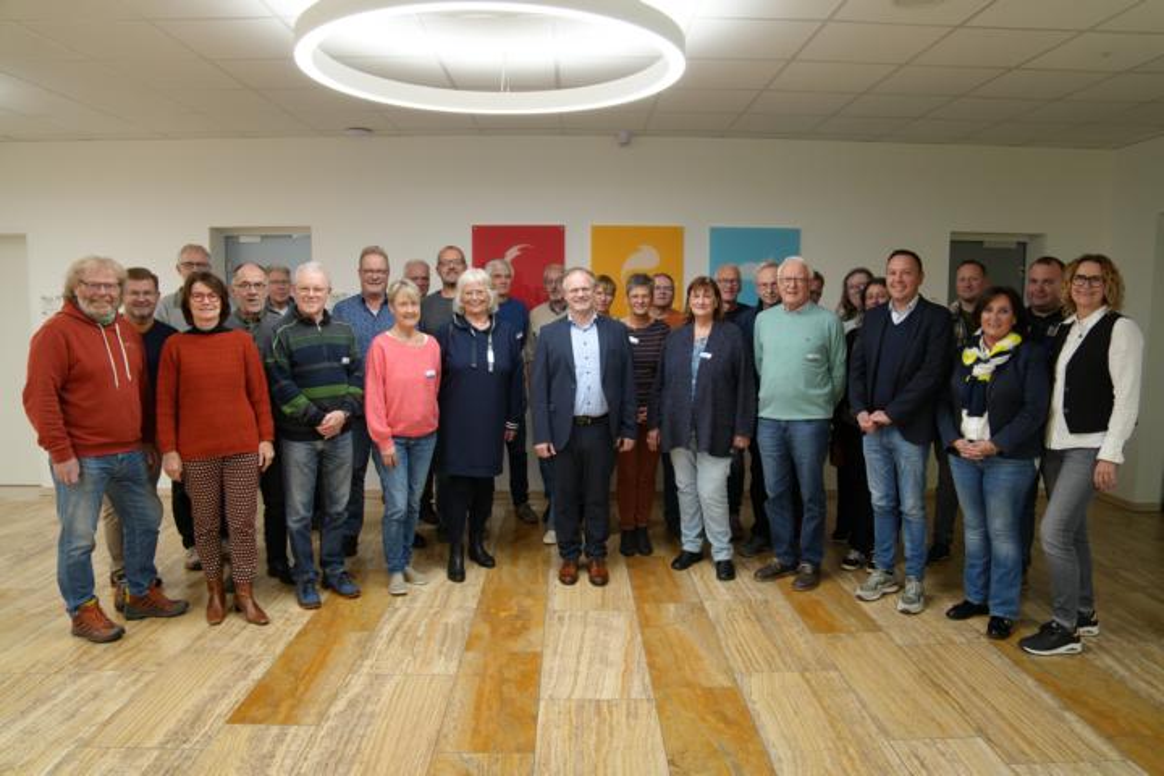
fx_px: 776
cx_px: 582
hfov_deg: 73.7
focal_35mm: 24
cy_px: 388
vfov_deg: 53.1
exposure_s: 1/160
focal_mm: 24
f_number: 4
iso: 800
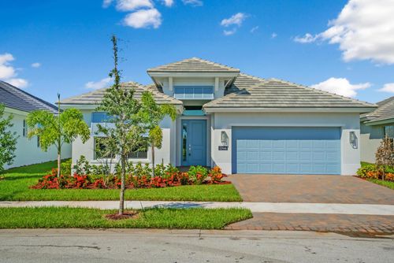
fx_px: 383
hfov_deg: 54.4
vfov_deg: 37.9
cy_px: 132
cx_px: 197
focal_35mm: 35
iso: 2000
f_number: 8
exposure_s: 1/1000
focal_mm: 35
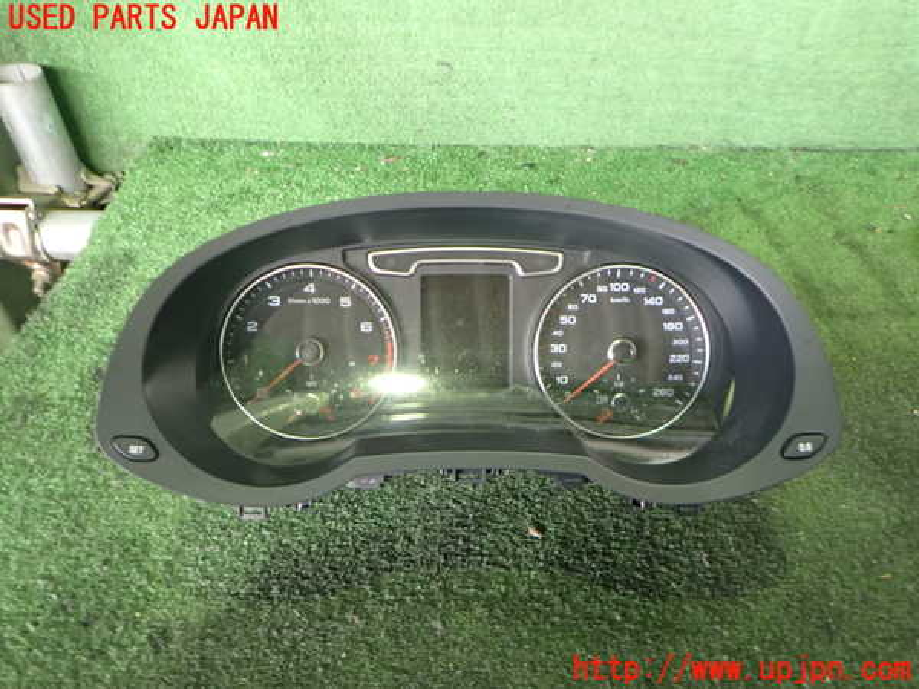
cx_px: 460
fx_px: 664
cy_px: 344
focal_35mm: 25
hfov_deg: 69.4
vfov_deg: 54.9
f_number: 2
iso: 400
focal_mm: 4.5
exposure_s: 1/30
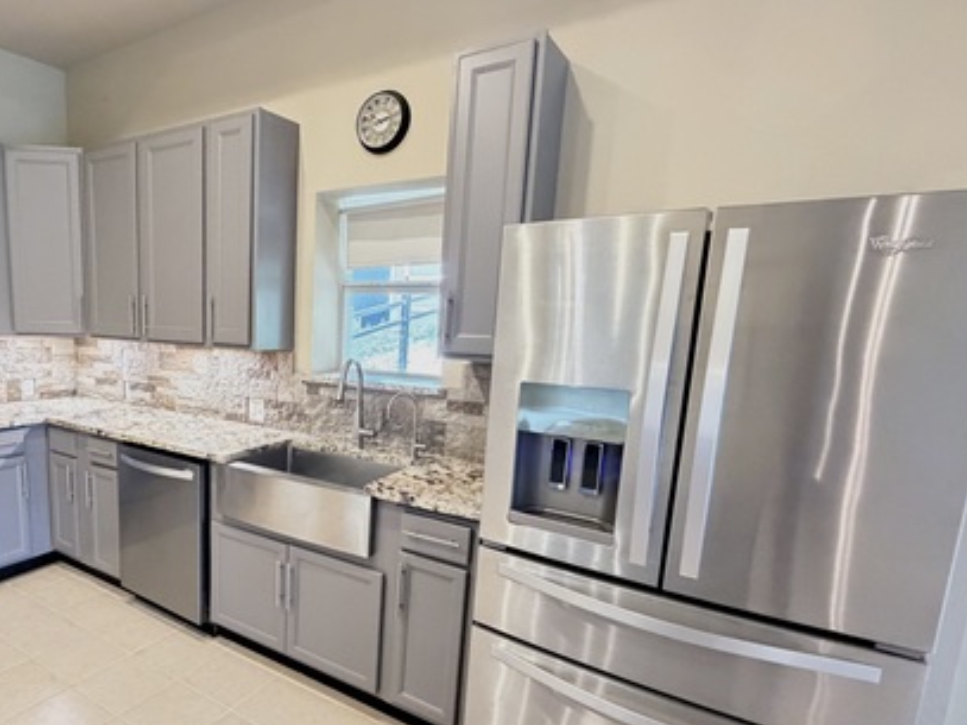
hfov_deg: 72.6
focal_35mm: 22
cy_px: 418
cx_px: 278
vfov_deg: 60.8
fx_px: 614
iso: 1250
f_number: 2.2
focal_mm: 2.22
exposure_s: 1/60
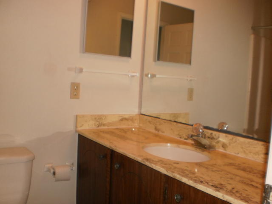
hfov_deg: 51.4
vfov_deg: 39.7
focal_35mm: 36
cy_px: 102
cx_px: 136
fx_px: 283
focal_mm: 6.3
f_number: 3.1
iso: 125
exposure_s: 1/30
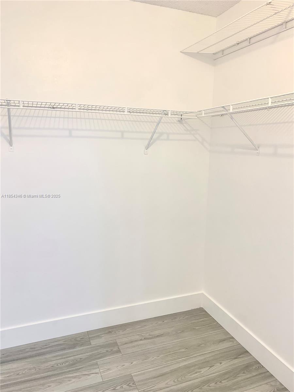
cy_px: 196
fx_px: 294
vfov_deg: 67.3
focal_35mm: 26
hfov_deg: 53.1
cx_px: 147
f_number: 1.8
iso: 64
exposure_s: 1/60
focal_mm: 4.25
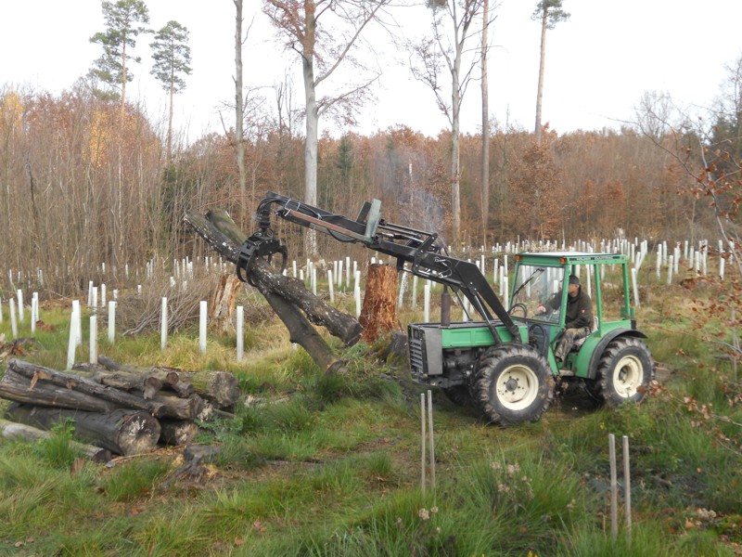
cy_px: 278
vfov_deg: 37.7
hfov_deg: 49.0
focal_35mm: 38
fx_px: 815
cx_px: 371
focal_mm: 6.9
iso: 80
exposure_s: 1/100
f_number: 3.9
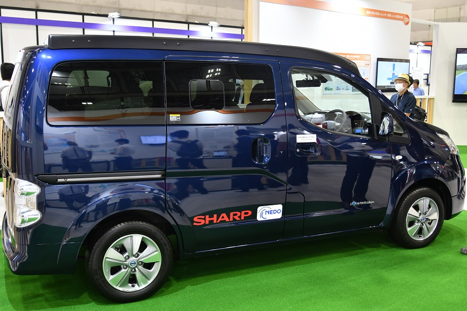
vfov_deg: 36.9
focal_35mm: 36
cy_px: 156
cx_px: 234
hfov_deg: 53.1
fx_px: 467
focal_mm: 24
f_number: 4
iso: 500
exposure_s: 1/40
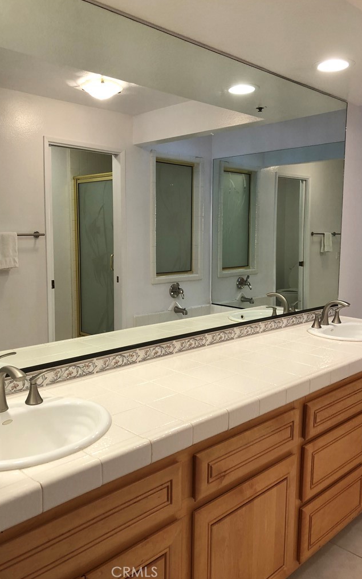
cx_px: 174
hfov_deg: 40.6
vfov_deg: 61.2
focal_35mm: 31
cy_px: 288
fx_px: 489
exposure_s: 1/40
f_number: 1.8
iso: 20
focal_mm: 3.99
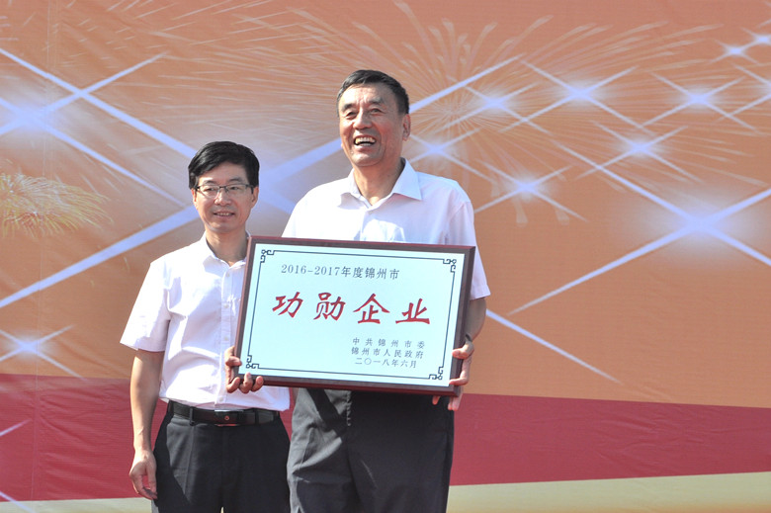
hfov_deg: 14.4
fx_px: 3050
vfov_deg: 9.6
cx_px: 386
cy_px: 256
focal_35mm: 142
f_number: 10
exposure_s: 1/250
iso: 200
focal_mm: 95
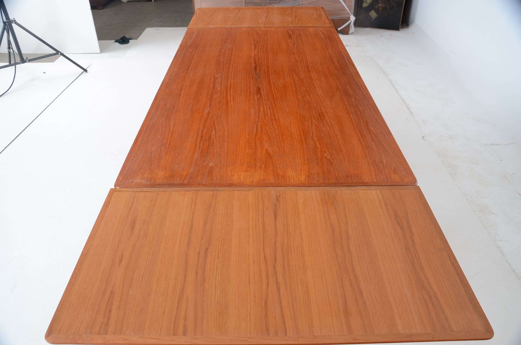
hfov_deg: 67.5
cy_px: 172
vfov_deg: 47.7
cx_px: 260
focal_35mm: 27
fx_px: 390
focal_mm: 18
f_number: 6.3
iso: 160
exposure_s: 1/80
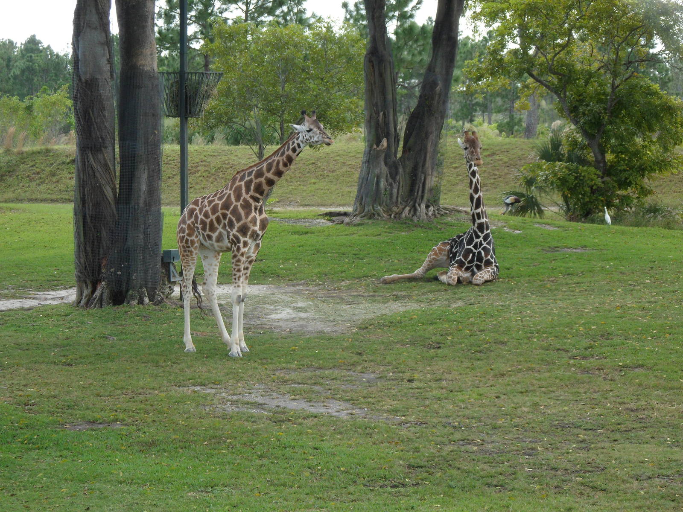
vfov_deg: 11.4
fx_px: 2565
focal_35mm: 130
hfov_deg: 15.2
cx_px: 342
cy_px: 256
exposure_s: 1/125
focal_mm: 22.5
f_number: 5.4
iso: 80
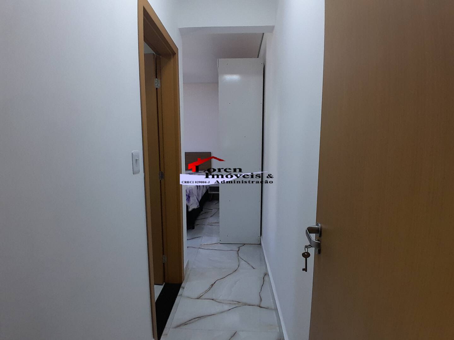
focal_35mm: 17
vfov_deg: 74.7
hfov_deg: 91.0
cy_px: 170
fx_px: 223
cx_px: 227
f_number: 2.2
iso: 80
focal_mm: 1.46
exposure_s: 1/40
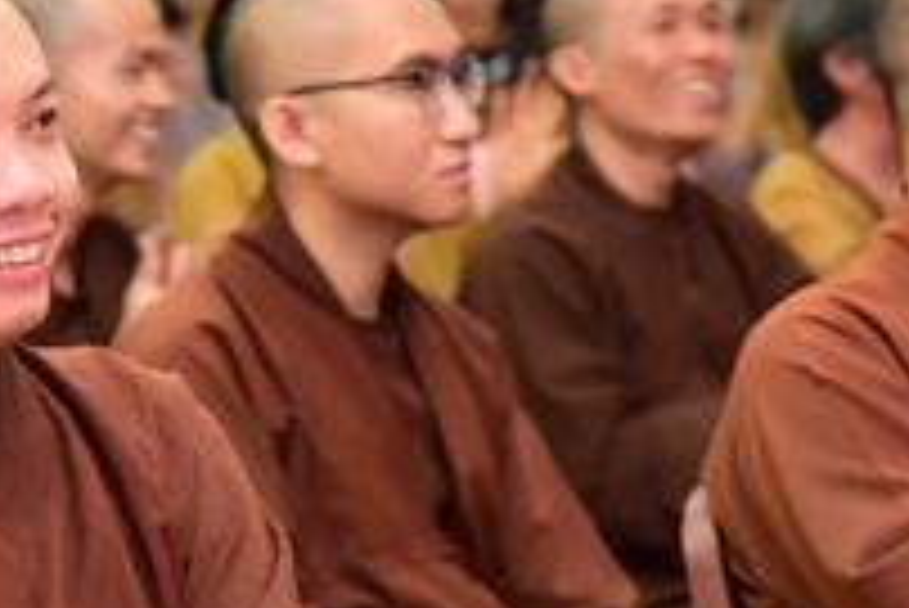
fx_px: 7707
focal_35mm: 305
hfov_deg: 6.7
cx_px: 288
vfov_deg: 4.5
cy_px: 61
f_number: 5
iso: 1250
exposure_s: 1/30
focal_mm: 95
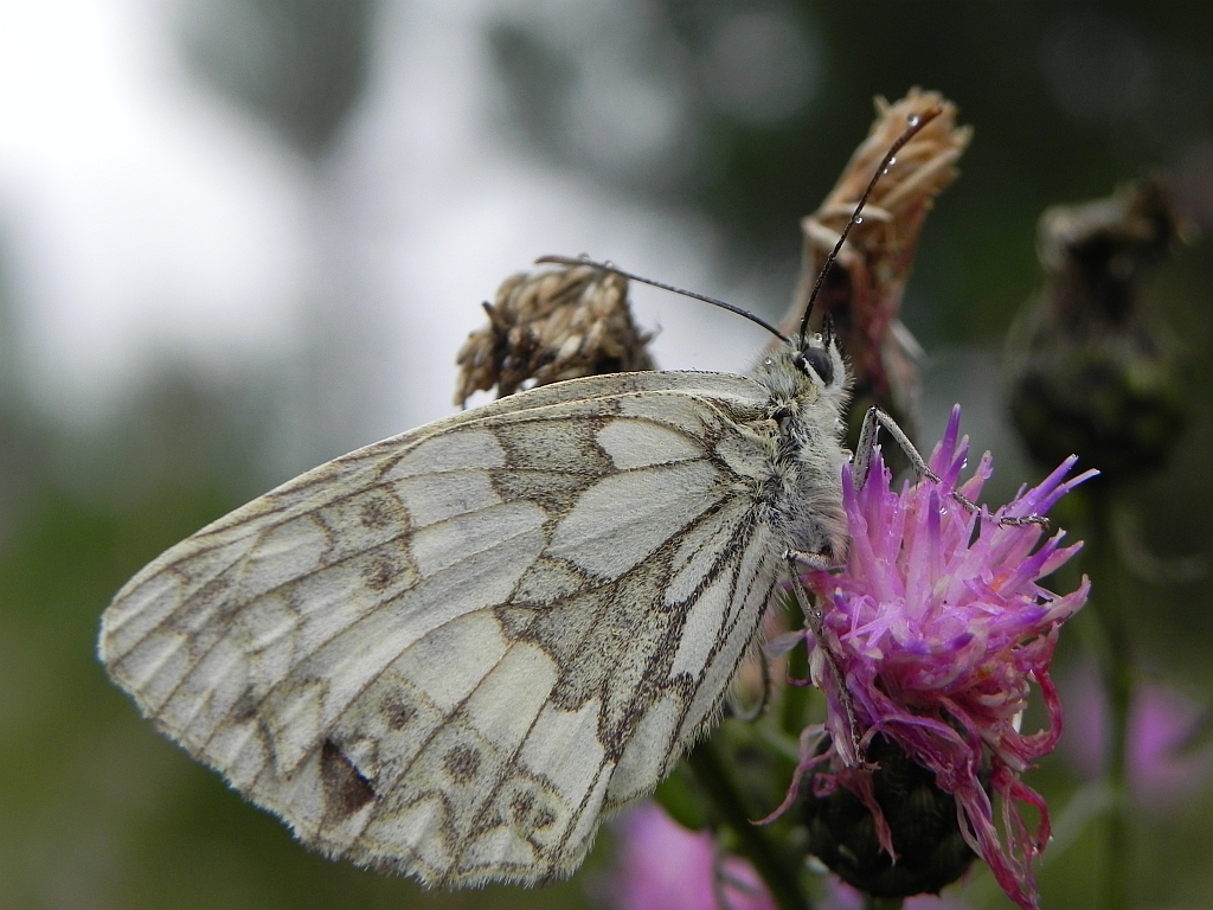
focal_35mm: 105
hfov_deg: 18.7
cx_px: 606
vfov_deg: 14.1
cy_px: 455
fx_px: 3679
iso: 160
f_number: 4
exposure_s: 1/336
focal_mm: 18.8
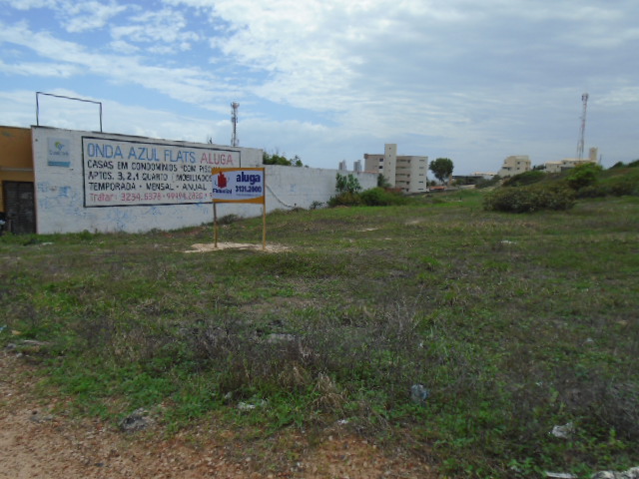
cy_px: 240
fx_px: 480
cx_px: 320
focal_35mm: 26
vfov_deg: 53.1
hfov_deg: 67.3
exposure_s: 1/500
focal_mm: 4.6
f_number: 8
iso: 100
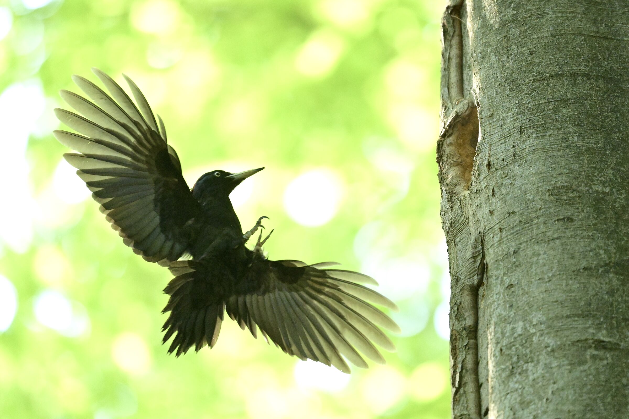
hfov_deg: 4.1
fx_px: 8735
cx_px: 314
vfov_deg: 2.7
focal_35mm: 500
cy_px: 210
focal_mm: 500
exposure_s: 1/1600
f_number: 4
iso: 20000
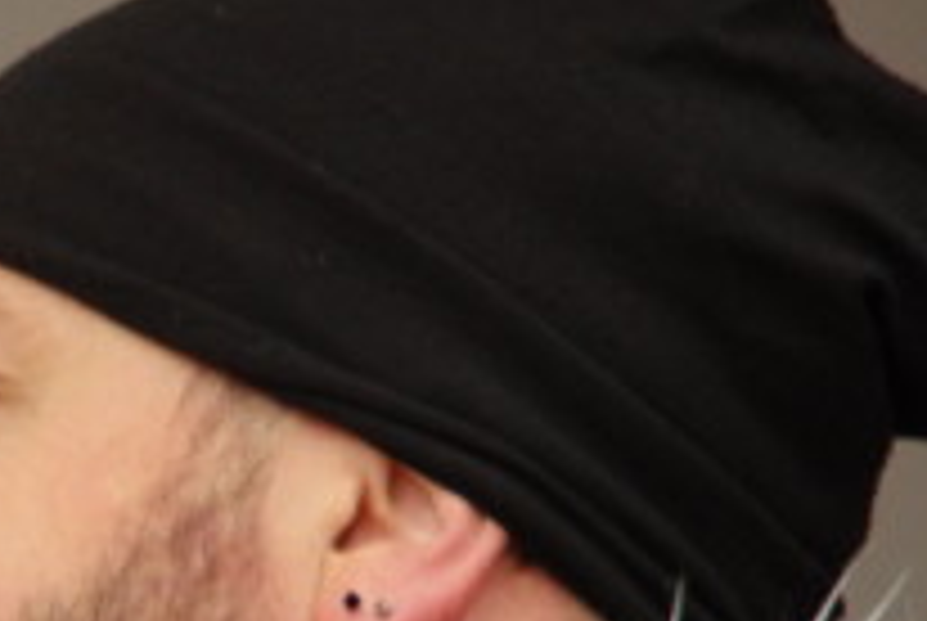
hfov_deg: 2.8
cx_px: -171
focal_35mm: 725
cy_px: 700
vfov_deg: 1.9
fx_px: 18695
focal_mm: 200
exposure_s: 1/250
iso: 3200
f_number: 6.3
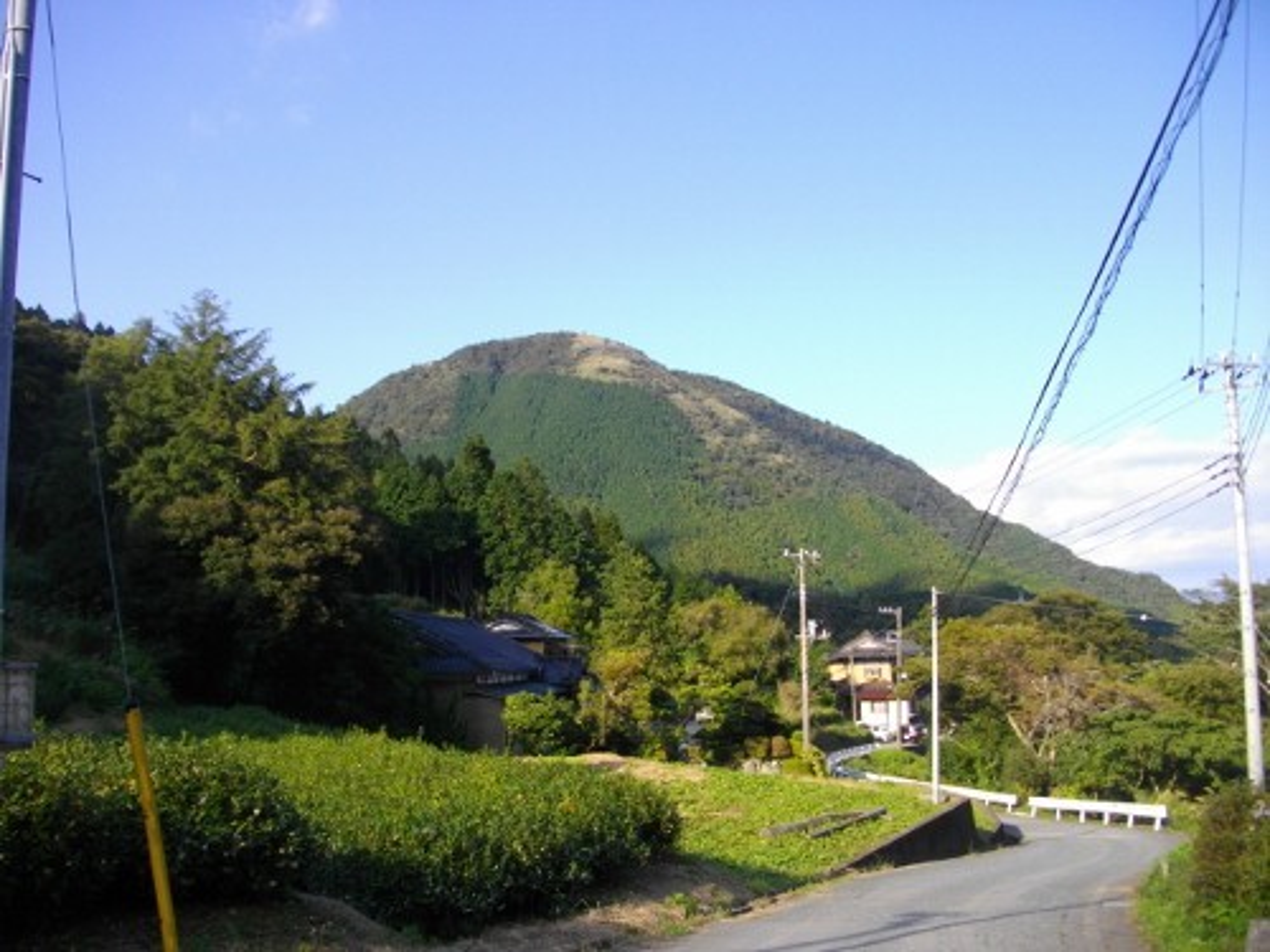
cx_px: 635
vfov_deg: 44.2
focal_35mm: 32
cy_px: 476
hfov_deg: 56.8
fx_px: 1174
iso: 100
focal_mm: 5.7
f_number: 2.9
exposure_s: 1/640
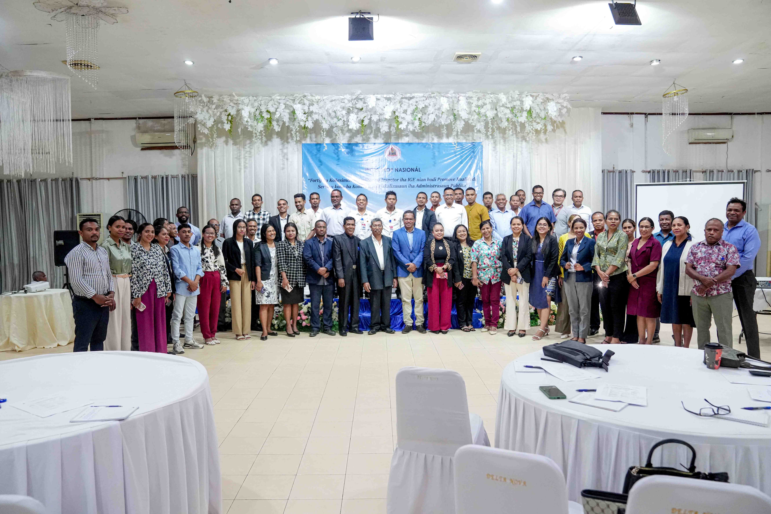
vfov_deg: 53.1
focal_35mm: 24
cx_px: 386
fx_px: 514
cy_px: 257
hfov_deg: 73.7
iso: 6400
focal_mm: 24
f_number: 3.5
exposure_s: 1/160
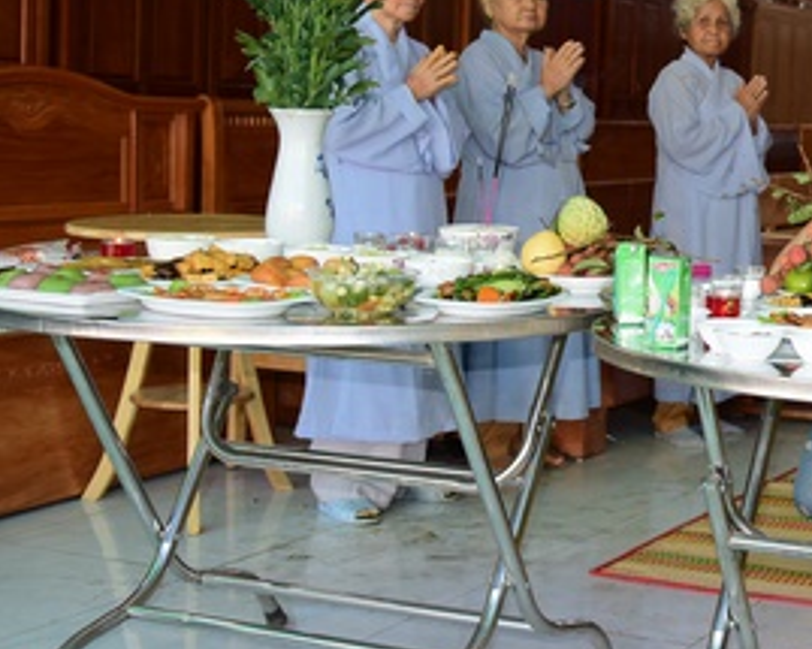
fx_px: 1634
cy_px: 181
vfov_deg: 22.3
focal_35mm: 68
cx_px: 978
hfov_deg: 25.1
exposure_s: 1/200
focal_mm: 30
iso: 320
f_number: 4
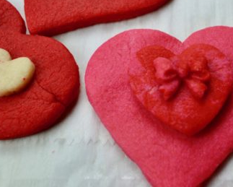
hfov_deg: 38.9
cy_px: 89
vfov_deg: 32.1
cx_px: 162
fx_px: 324
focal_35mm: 47
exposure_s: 1/125
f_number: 5.6
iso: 200
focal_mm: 18
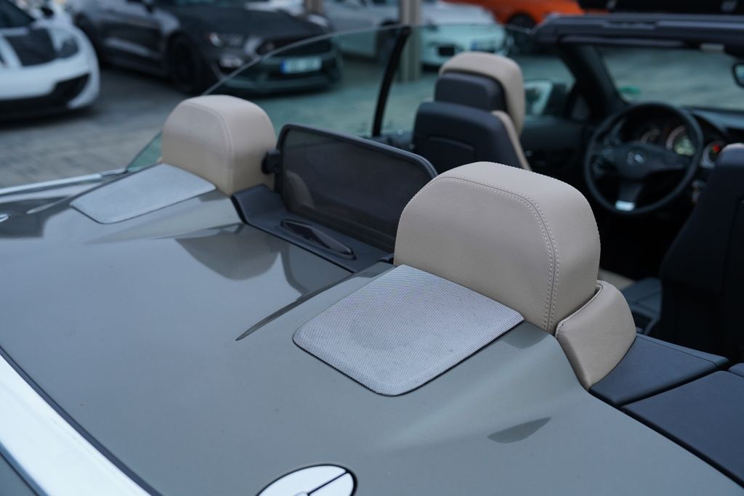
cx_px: 372
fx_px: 723
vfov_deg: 37.9
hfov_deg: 54.4
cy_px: 248
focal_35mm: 35
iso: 1600
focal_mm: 35
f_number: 4
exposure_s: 1/160
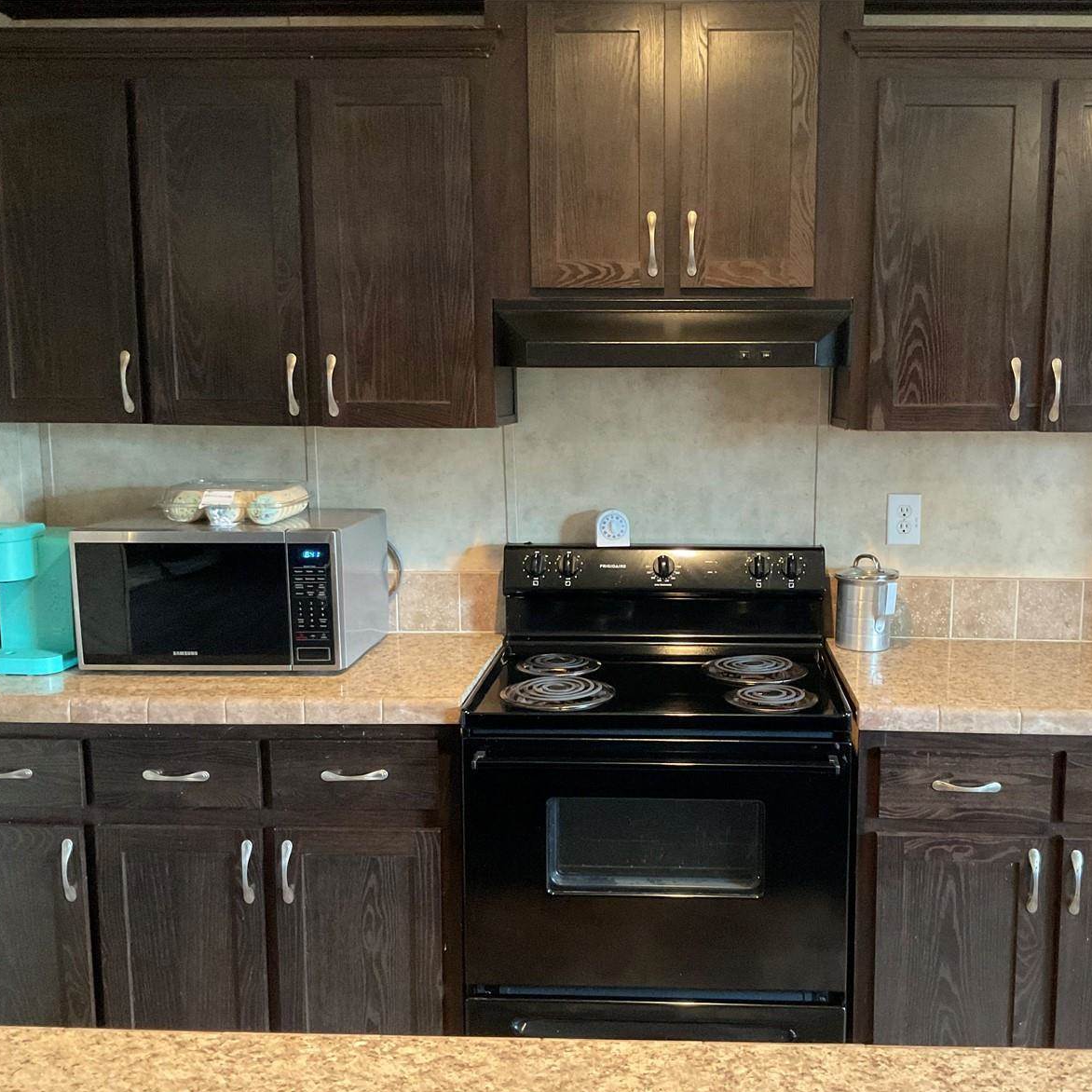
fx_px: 1249
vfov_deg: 47.2
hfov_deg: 46.9
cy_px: 558
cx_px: 664
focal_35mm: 35
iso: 400
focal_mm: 3
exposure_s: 1/30
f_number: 1.8
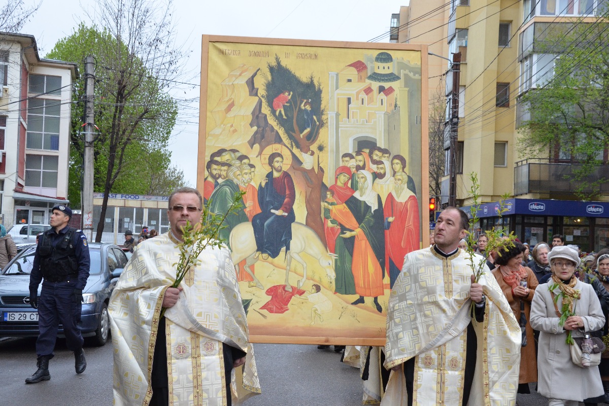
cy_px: 203
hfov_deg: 38.9
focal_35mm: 51
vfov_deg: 26.5
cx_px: 304
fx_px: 863
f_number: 8
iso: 1000
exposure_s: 1/200
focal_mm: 34
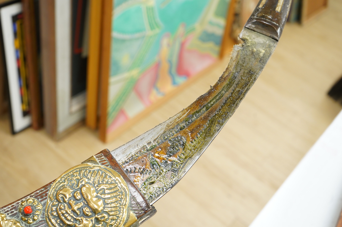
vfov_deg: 31.1
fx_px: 408
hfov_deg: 45.5
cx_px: 171
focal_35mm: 43
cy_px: 114
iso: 2500
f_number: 6.3
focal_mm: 43
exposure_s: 1/80
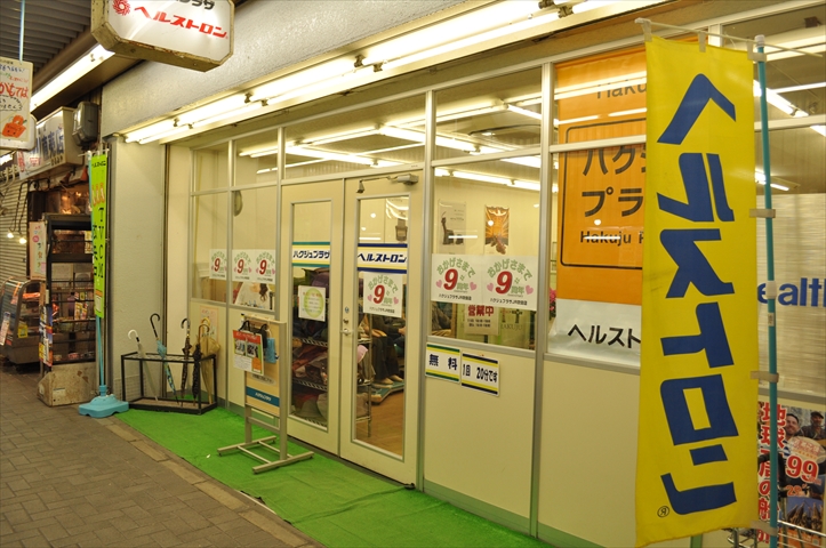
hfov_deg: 67.5
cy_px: 274
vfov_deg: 47.8
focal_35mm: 27
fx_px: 619
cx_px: 413
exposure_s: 1/100
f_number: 5
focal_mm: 18
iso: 400
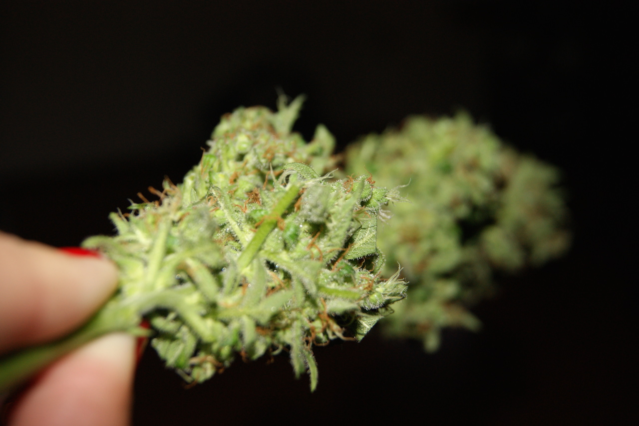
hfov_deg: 43.6
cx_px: 320
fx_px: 798
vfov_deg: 29.8
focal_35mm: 45
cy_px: 213
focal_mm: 30
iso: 400
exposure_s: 1/160
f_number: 5.6
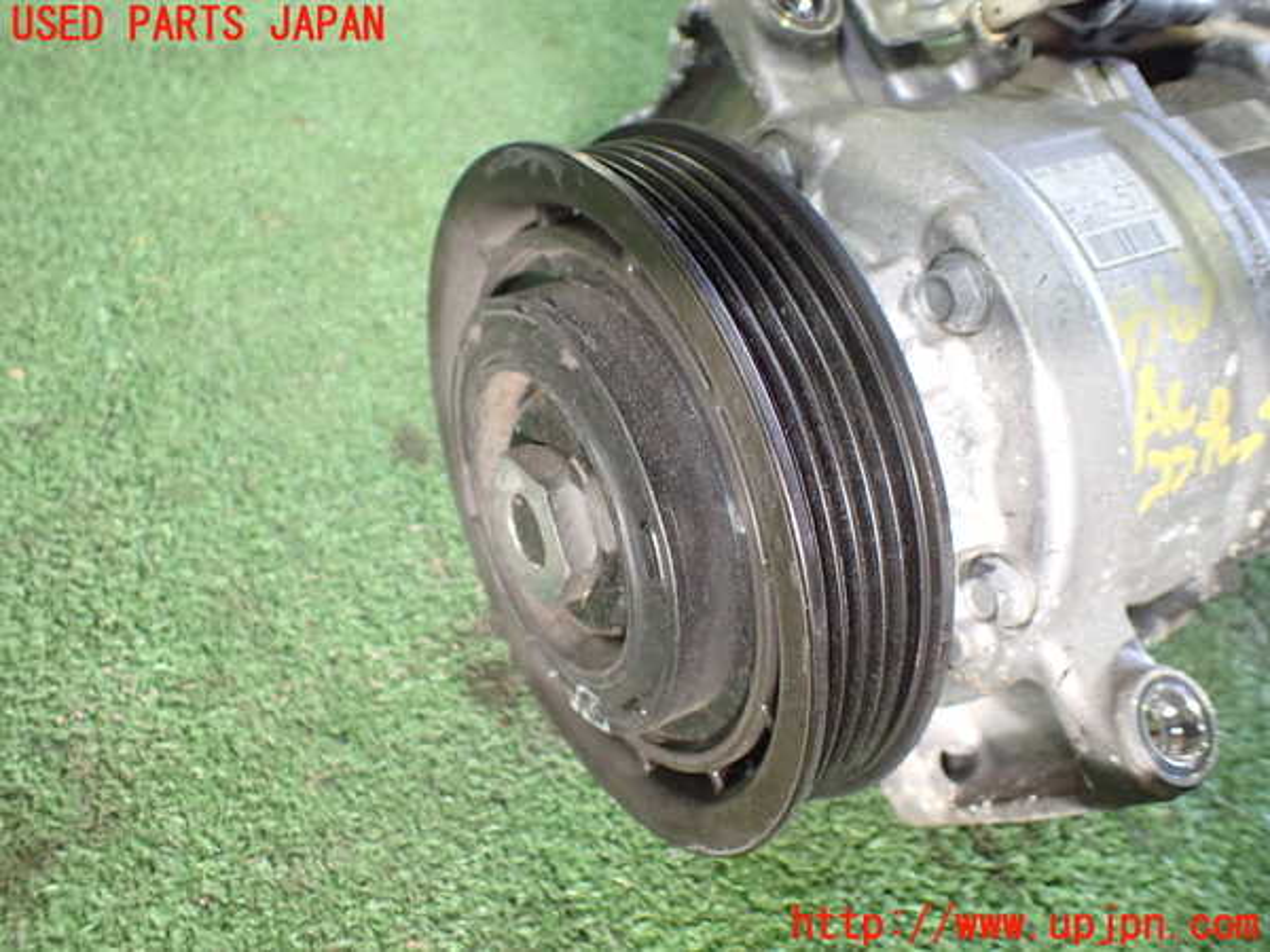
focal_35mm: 30
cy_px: 476
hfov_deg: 60.0
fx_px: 1101
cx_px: 635
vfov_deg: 46.8
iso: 800
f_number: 2.3
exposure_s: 1/80
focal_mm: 5.4
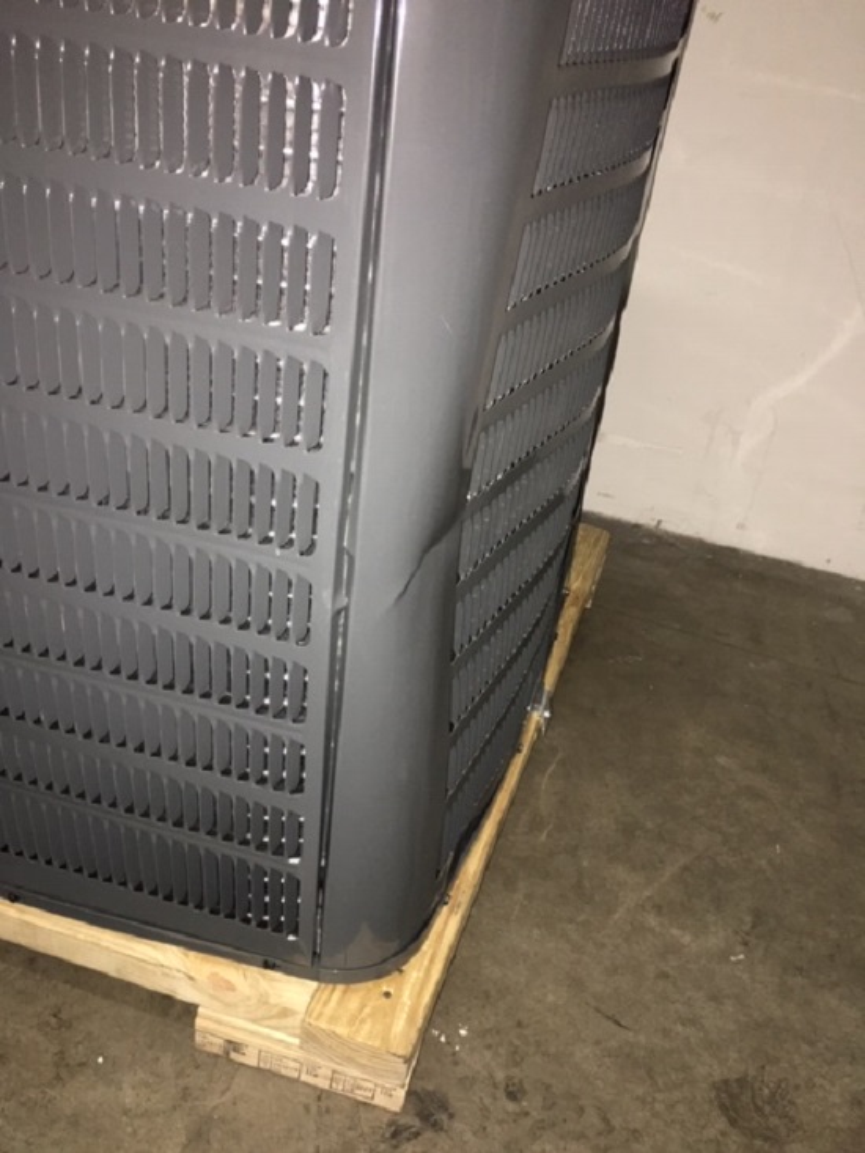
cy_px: 576
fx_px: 966
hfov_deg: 48.2
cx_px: 432
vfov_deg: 61.7
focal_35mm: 29
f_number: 2.2
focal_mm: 4.15
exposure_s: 1/16
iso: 160
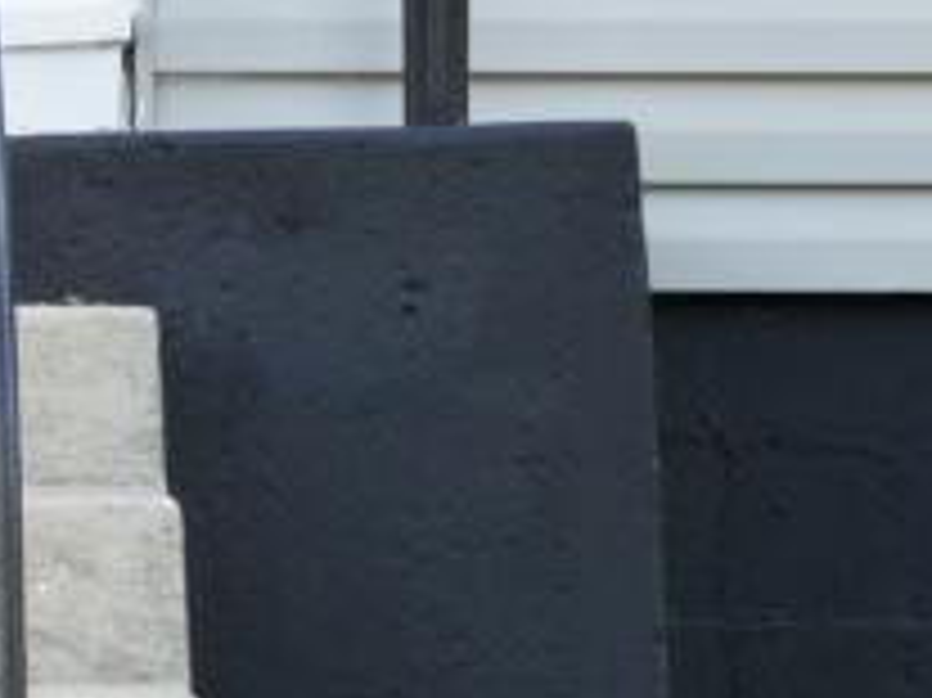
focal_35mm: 375
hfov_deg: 5.2
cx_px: -428
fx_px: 10091
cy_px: -1189
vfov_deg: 3.9
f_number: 4.5
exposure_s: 1/80
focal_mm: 50
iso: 160
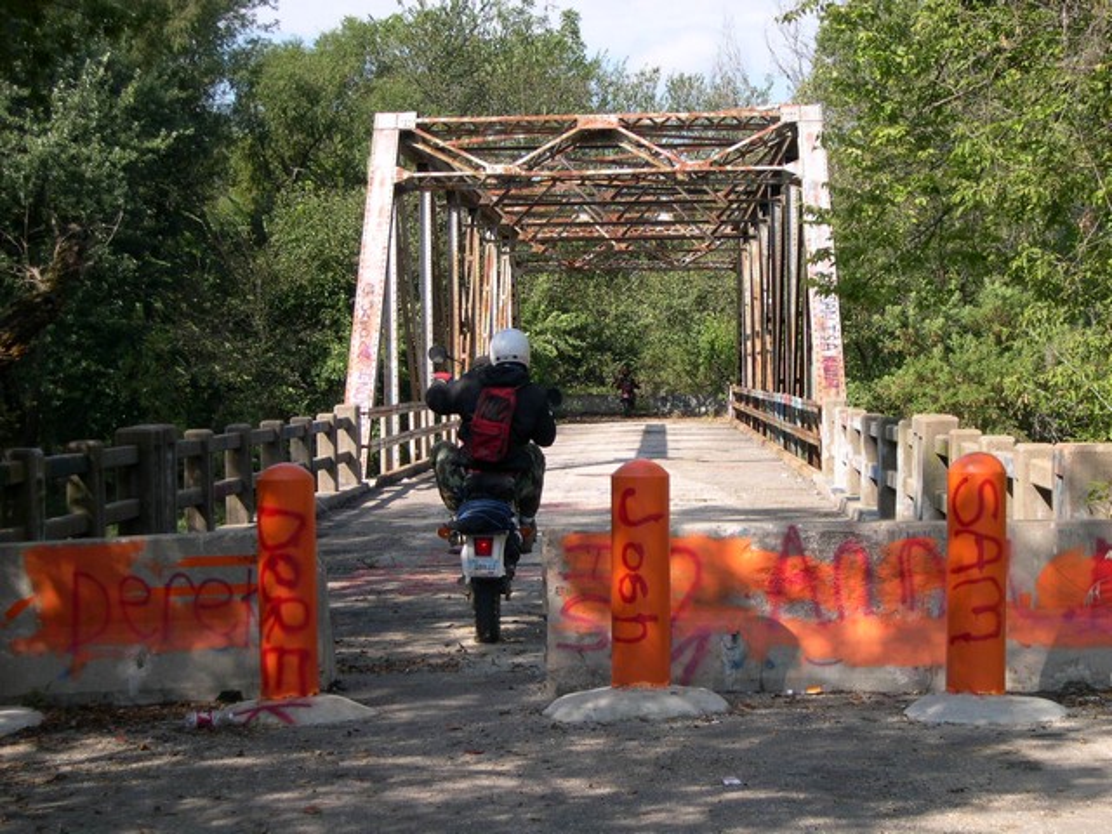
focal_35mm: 72
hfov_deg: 27.0
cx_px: 556
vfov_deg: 20.4
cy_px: 417
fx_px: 2313
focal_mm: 15.3
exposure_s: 1/355
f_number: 3.8
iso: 100
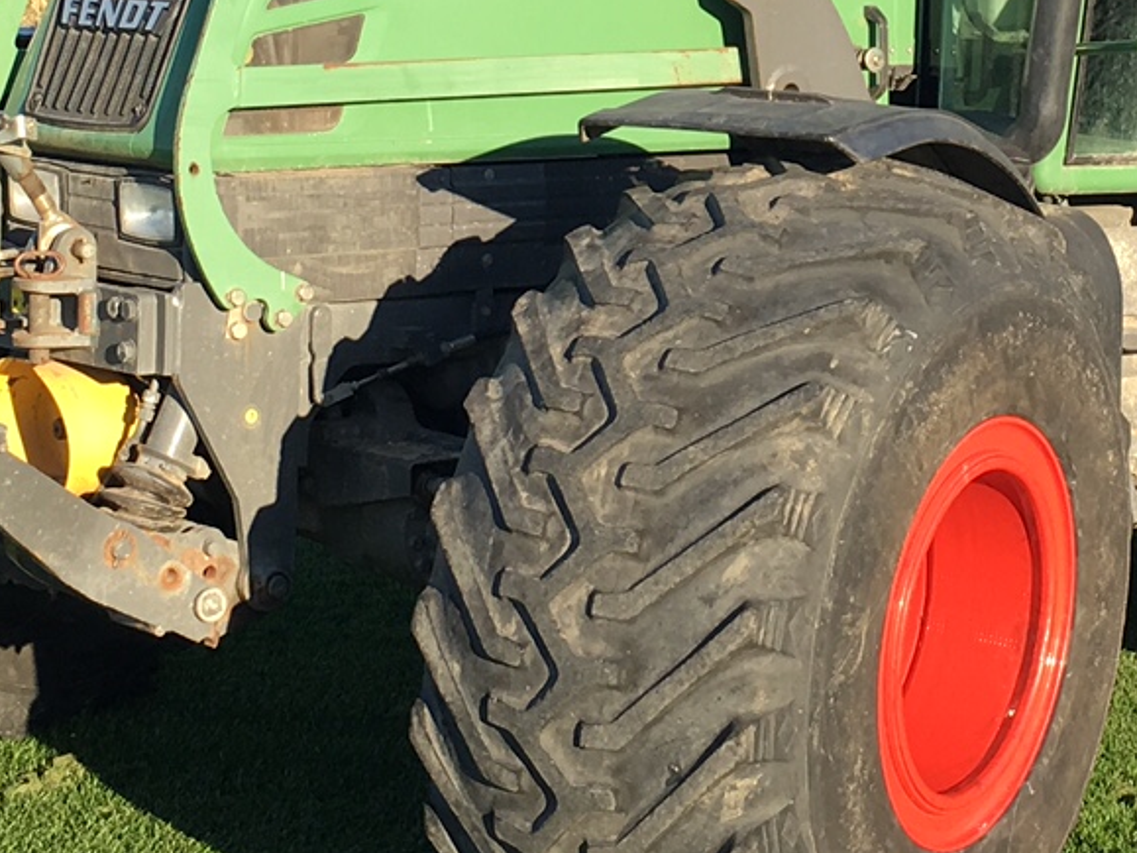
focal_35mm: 101
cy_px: -65
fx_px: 3317
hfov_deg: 19.3
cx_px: 858
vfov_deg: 14.3
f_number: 2.2
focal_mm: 4.15
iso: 25
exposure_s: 1/442
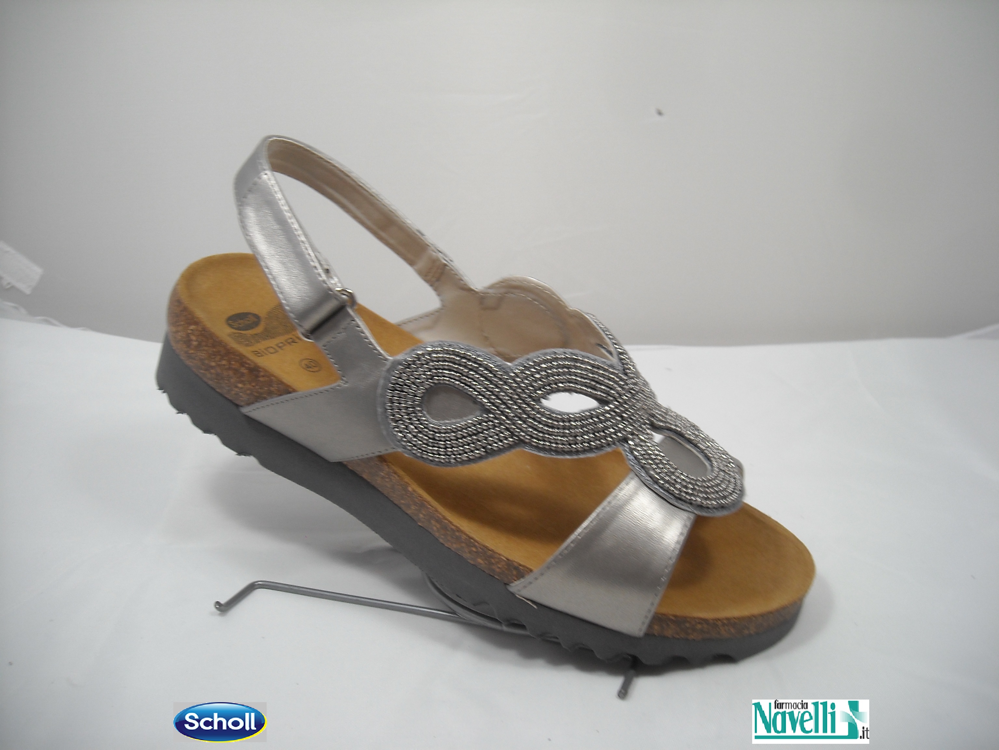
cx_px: 500
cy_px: 375
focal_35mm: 35
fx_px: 1010
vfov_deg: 40.7
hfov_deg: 52.6
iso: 64
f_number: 2.8
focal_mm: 5.7
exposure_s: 1/76
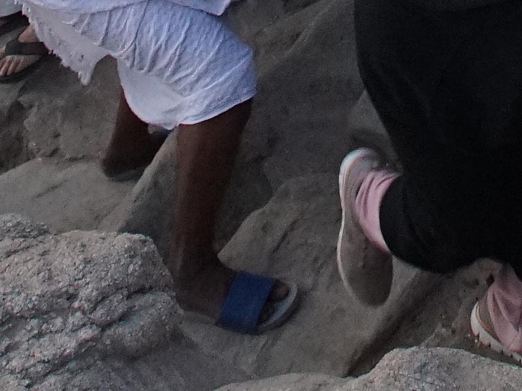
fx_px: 1508
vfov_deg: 11.3
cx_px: 528
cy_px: -648
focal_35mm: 100
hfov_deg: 19.1
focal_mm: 16
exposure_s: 1/60
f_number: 6.3
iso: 2500
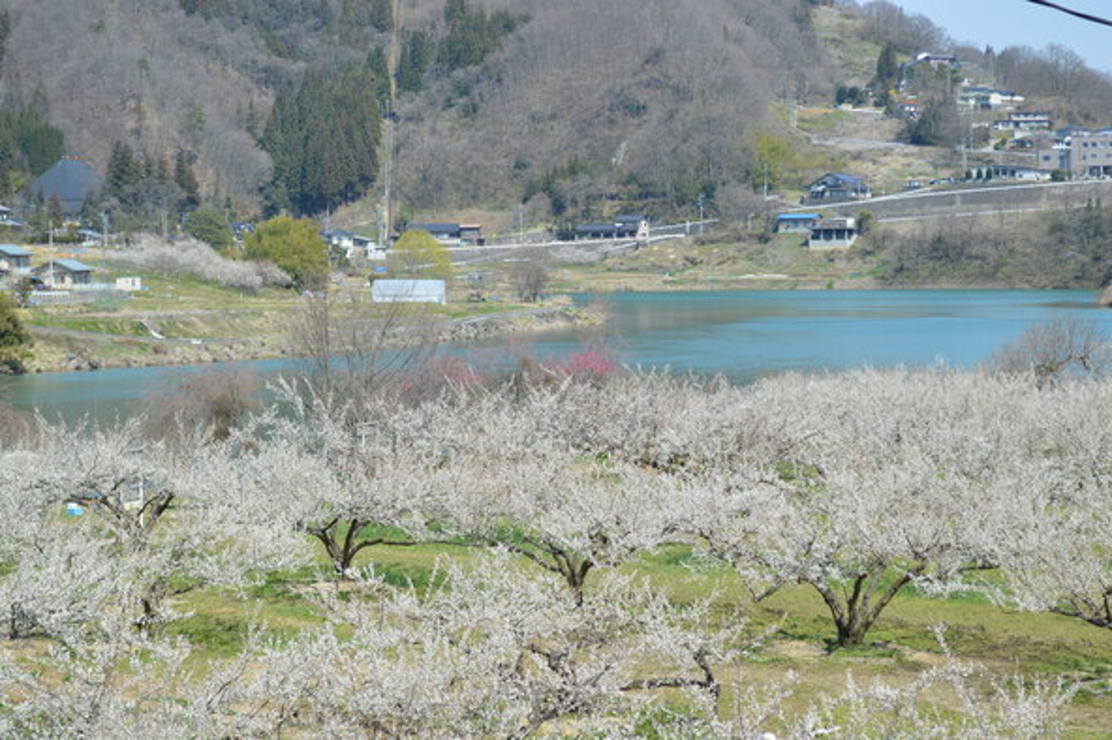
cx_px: 556
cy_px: 370
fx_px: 2547
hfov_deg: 24.6
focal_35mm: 82
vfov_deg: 16.5
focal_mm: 55
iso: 100
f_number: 7.1
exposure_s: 1/200
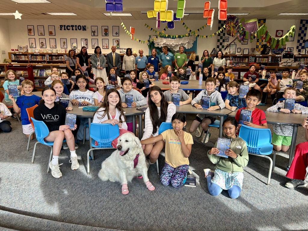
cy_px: 116
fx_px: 231
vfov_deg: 53.1
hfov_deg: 67.3
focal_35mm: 26
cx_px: 154
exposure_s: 1/120
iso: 80
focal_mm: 5.7
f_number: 1.5
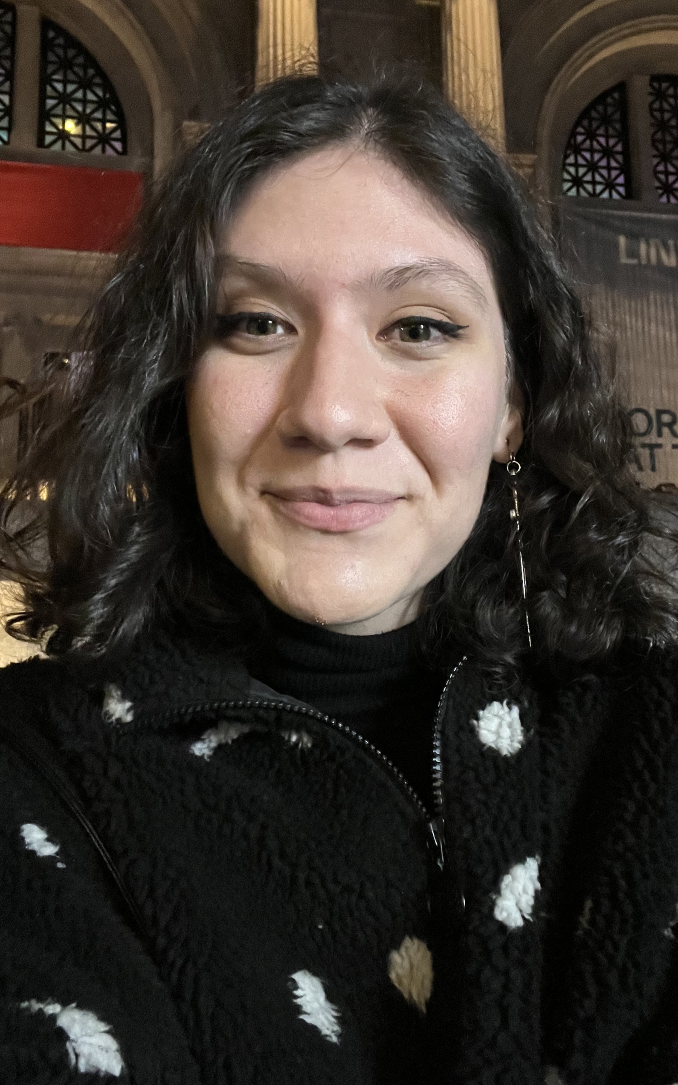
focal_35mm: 32
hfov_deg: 39.4
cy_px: 542
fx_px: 946
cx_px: 380
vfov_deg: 59.7
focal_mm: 2.71
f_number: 2.2
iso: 640
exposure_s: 1/30
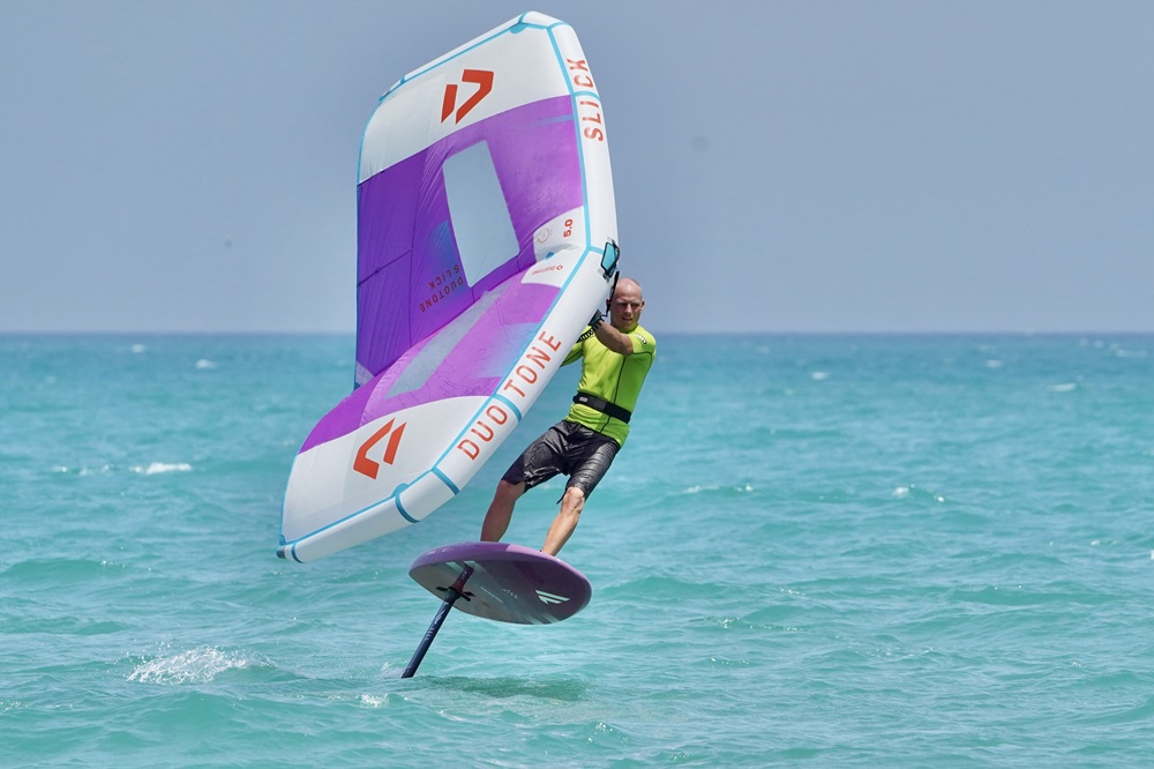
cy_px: 384
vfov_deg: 4.0
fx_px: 11119
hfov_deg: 5.9
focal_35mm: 347
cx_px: 577
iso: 1000
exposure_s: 1/4000
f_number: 8
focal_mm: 347
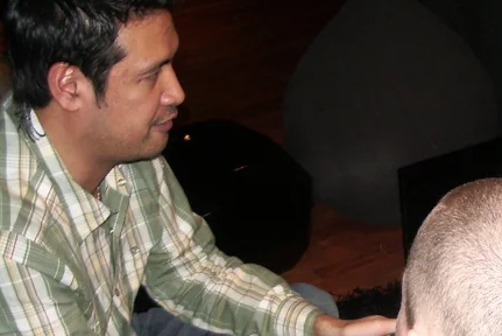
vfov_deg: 16.8
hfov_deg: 24.1
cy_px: 248
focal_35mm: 81
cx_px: 478
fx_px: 1130
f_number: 2.6
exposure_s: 1/40
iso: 100
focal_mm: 5.8
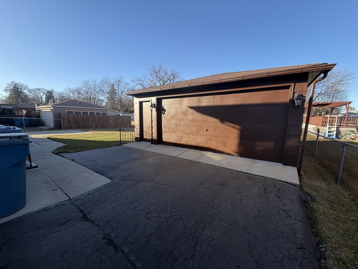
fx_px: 145
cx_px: 179
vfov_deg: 85.7
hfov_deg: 102.1
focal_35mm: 14
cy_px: 134
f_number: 2.2
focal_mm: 2.22
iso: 50
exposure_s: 1/502
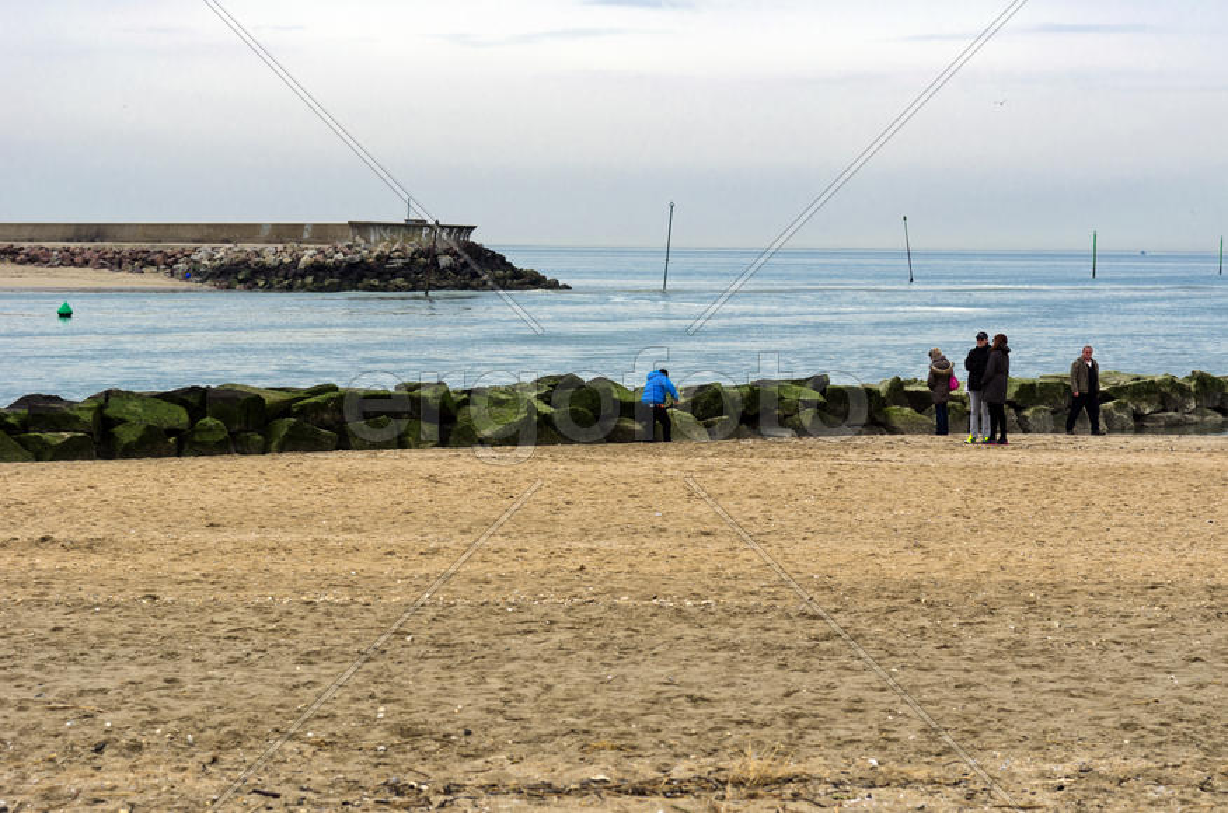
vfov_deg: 15.6
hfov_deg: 23.4
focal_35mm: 87
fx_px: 2961
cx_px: 614
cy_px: 406
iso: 100
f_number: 5.6
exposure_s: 1/250
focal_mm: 58
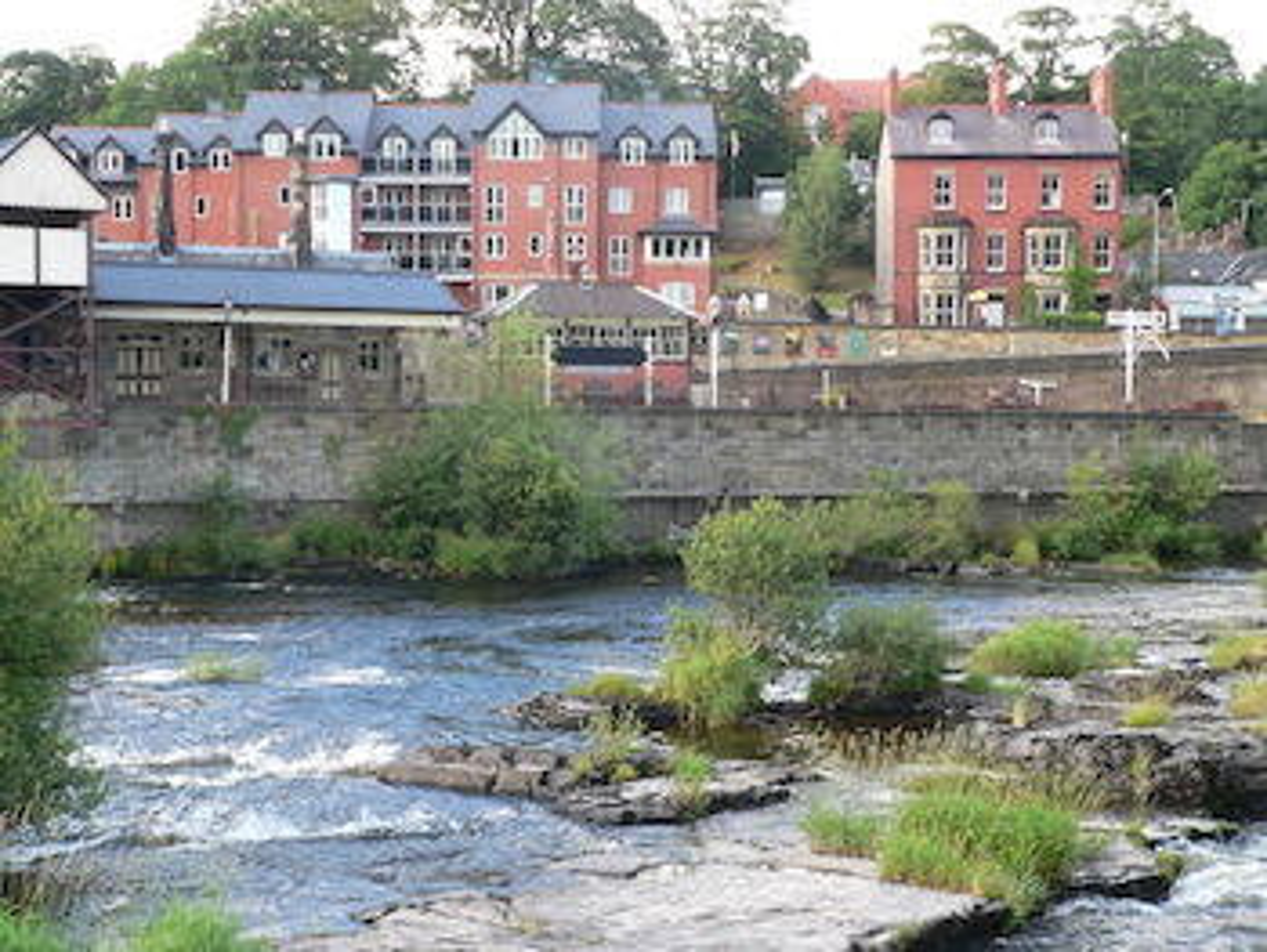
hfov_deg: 38.9
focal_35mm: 49
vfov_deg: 29.7
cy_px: 476
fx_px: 1795
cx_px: 634
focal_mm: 8.1
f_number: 5.6
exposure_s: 1/40
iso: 100
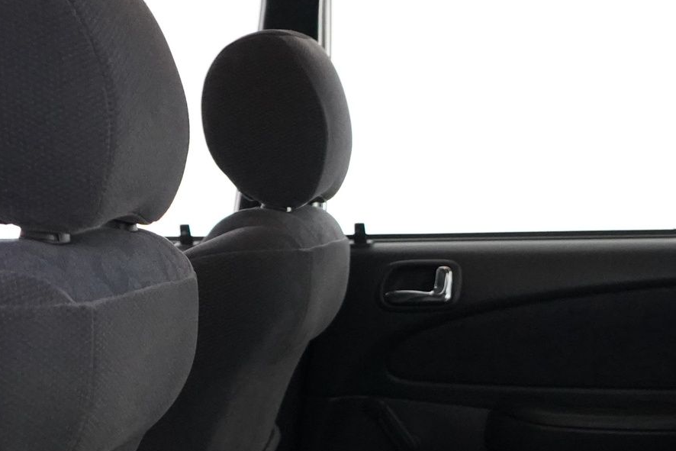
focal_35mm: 79
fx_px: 1484
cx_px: 568
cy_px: 543
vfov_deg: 16.6
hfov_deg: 25.1
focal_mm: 28
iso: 8000
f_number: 3.5
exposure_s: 1/160
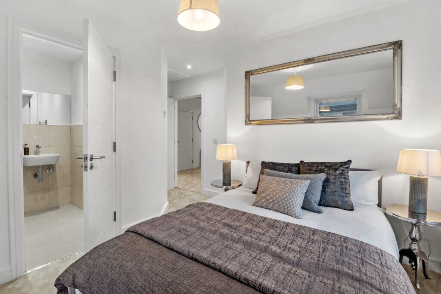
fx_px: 196
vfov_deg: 73.8
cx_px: 220
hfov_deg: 96.7
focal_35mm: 16
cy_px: 147
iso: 250
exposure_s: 1/6
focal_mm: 16
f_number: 9
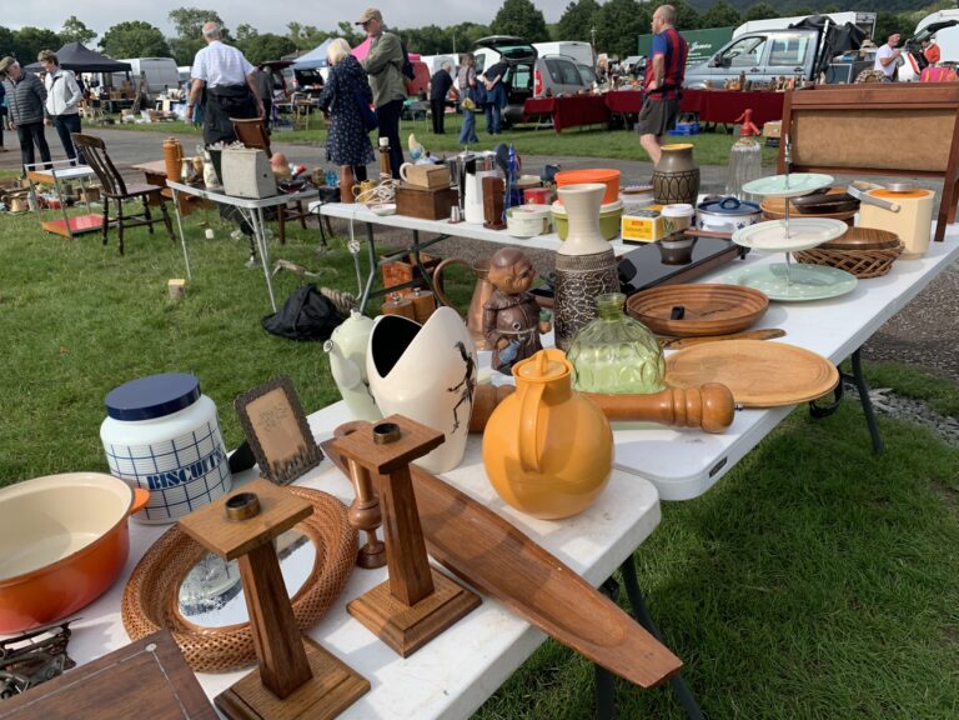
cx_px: 480
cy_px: 360
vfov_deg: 53.1
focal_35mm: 26
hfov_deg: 67.3
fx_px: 720
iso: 25
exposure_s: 1/1812
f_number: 1.8
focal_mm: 4.25
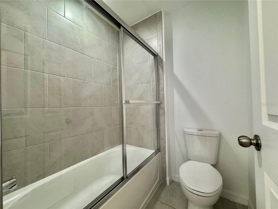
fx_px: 112
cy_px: 104
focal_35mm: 14
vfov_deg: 85.7
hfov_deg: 102.1
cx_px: 139
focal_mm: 2.22
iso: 500
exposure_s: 1/60
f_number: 2.2
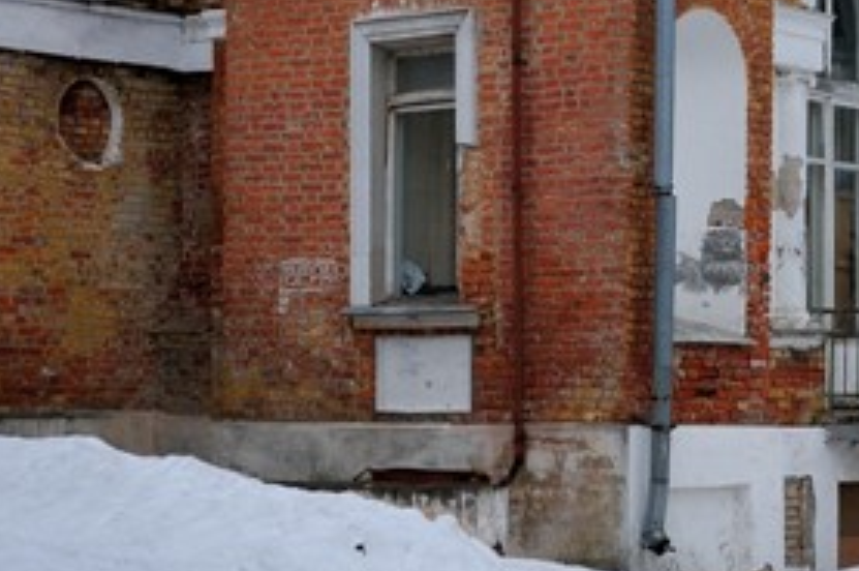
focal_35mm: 117
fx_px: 2788
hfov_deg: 17.1
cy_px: 182
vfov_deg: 11.7
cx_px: 875
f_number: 8
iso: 200
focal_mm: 24
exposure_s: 1/320
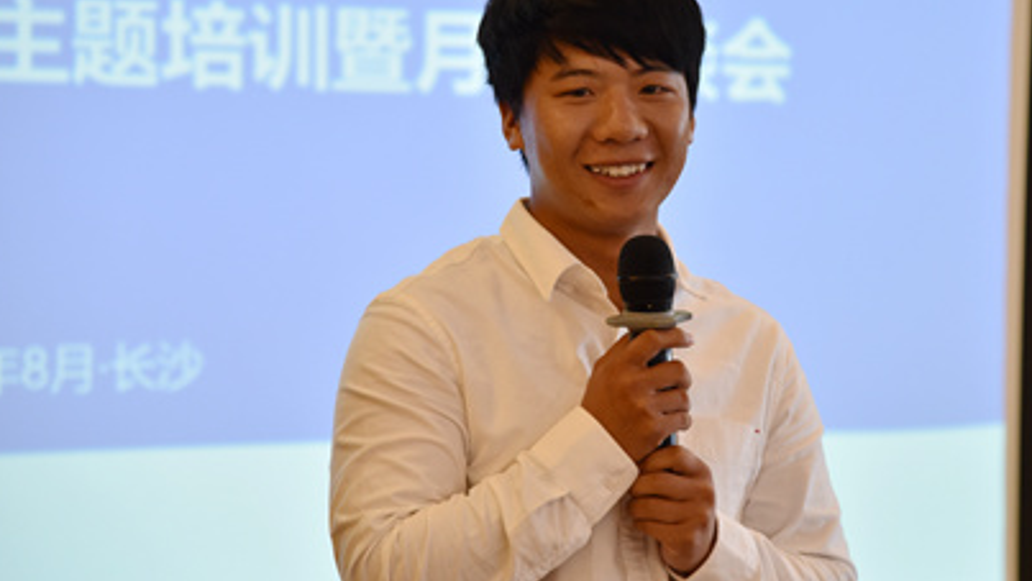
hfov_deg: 13.8
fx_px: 4270
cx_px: 602
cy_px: 259
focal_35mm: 156
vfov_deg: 7.8
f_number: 4
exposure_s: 1/125
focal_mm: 120
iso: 1600
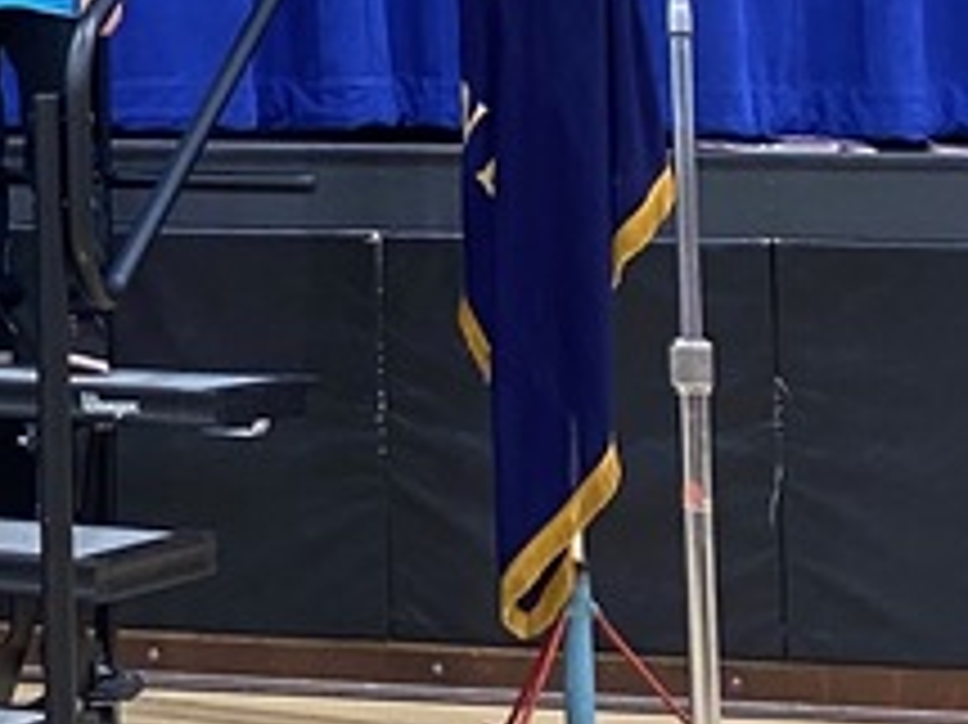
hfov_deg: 12.7
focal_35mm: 124
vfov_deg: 11.7
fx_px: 3466
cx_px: -1279
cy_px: -180
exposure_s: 1/60
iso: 160
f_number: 1.8
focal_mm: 4.25
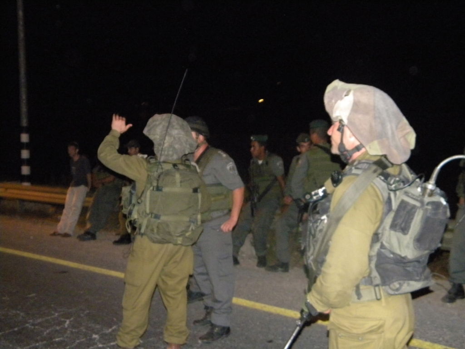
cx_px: 232
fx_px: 551
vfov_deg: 35.1
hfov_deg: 45.8
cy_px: 174
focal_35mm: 41
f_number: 3.8
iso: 800
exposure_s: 1/30
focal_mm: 7.3
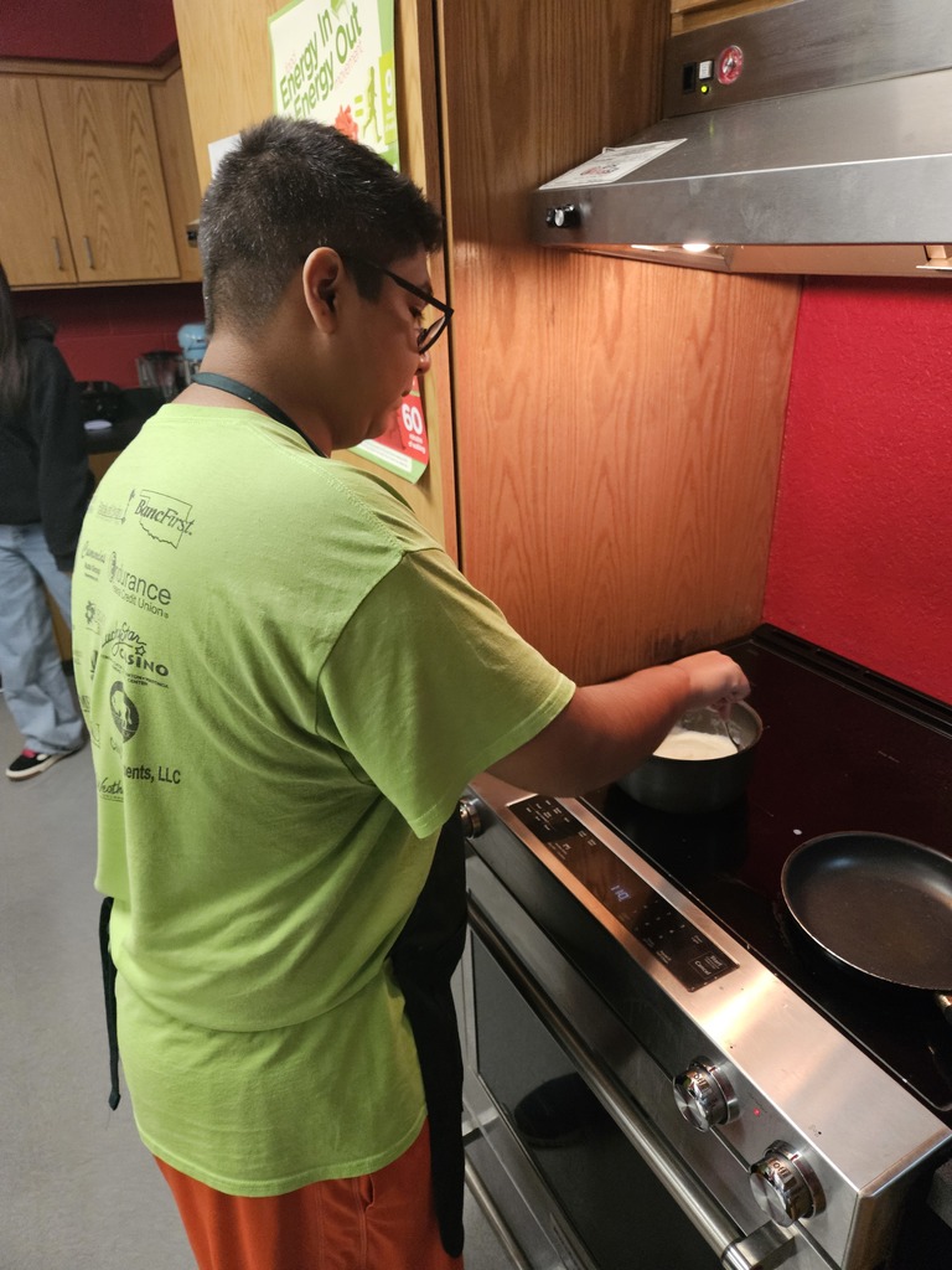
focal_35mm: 23
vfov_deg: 73.9
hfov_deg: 58.9
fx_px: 843
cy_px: 635
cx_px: 476
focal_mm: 5.4
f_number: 1.8
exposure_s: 1/120
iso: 640
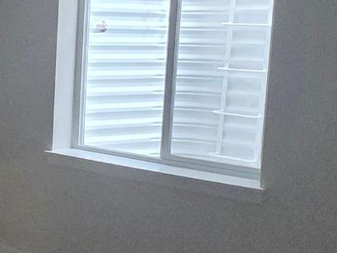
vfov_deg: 22.5
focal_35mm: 65
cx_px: -144
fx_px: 632
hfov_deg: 24.4
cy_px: 109
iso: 800
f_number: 1.9
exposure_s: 1/60
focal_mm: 2.2
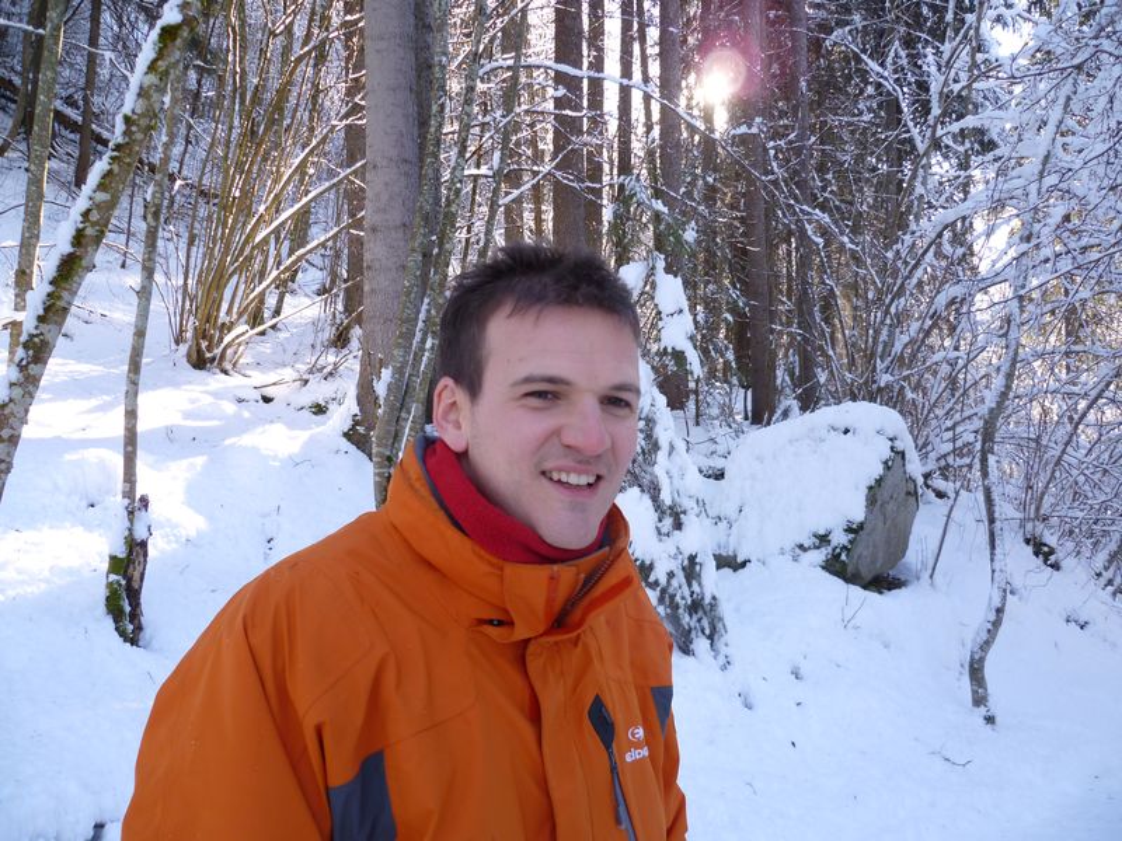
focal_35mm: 28
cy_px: 420
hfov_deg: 63.4
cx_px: 561
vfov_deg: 49.7
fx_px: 908
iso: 80
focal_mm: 5
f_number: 2.8
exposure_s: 1/80
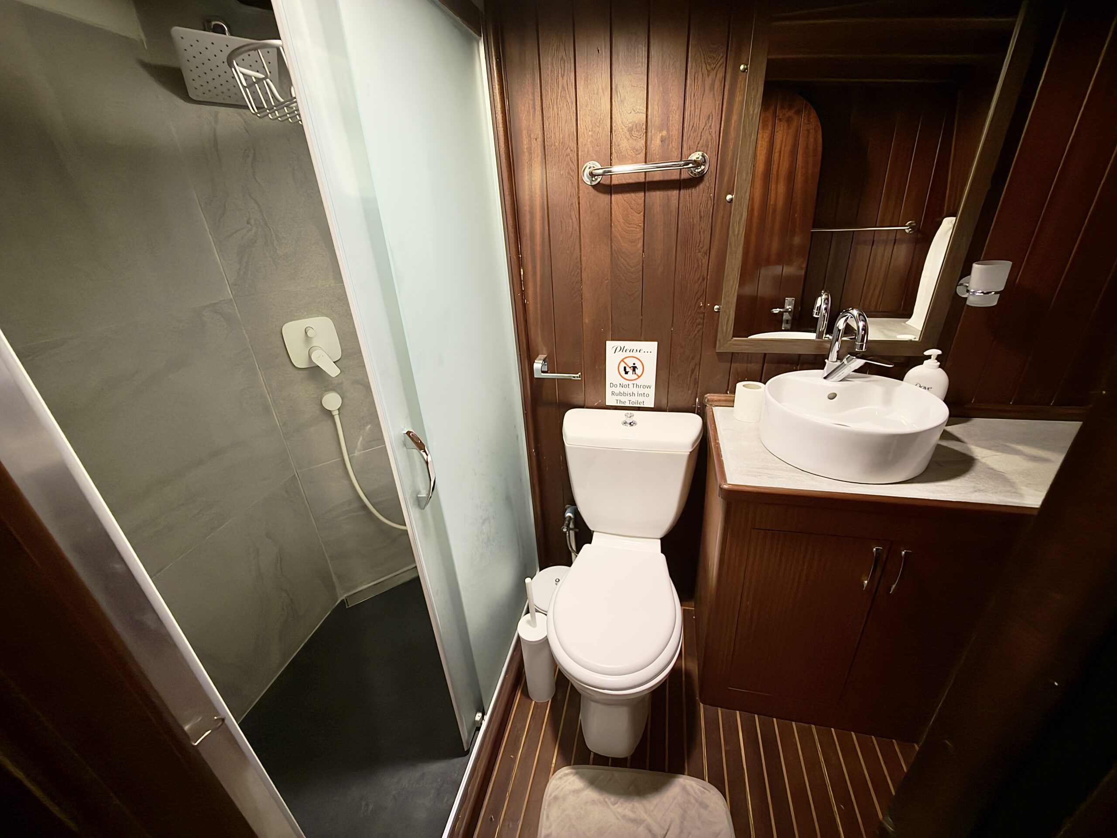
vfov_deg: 85.7
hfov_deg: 102.1
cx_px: 558
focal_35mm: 14
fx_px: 452
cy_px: 419
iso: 640
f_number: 2.2
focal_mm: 2.22
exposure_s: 1/30
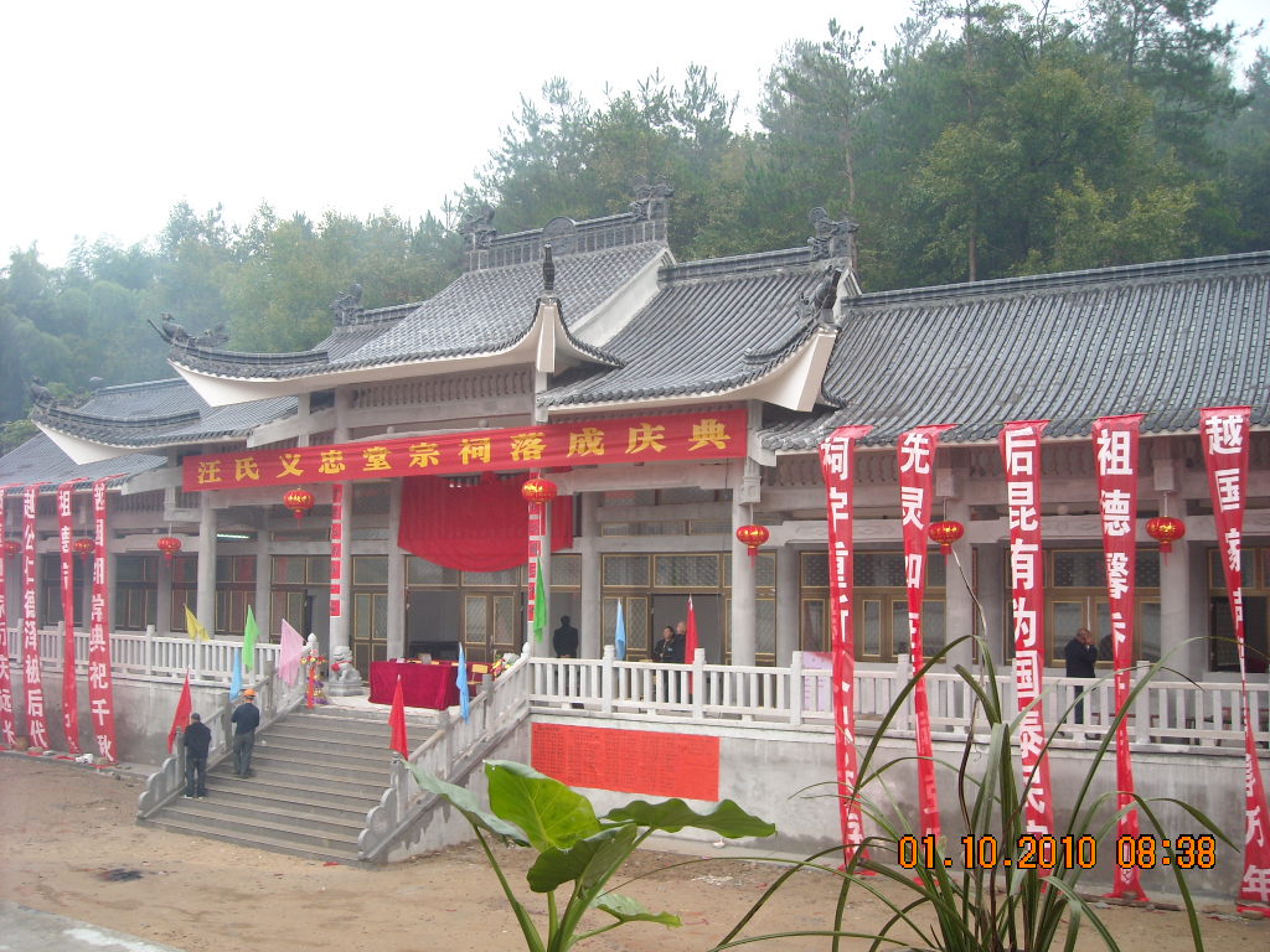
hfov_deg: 52.6
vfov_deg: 40.7
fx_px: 1284
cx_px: 635
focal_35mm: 35
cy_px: 476
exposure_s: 1/71
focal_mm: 5.7
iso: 64
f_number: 2.8
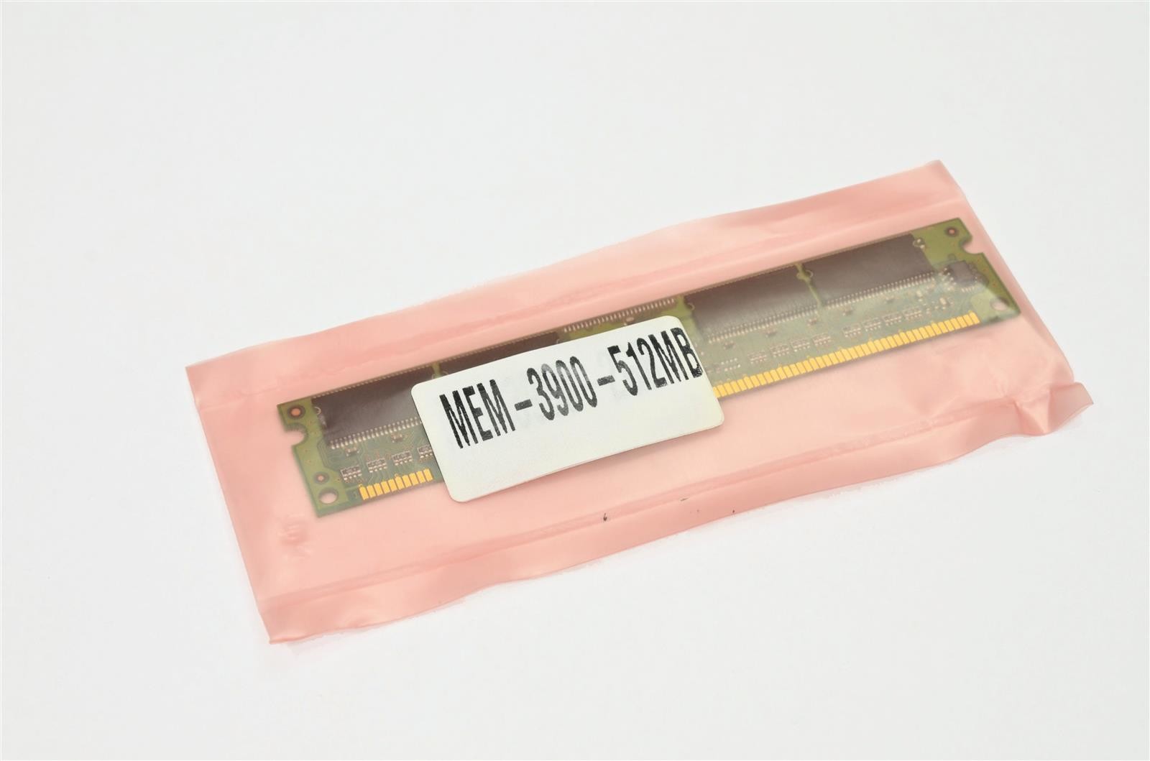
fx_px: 2486
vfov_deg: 17.4
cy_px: 380
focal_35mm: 78
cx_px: 575
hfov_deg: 26.0
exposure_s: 1/6
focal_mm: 52
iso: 100
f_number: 10
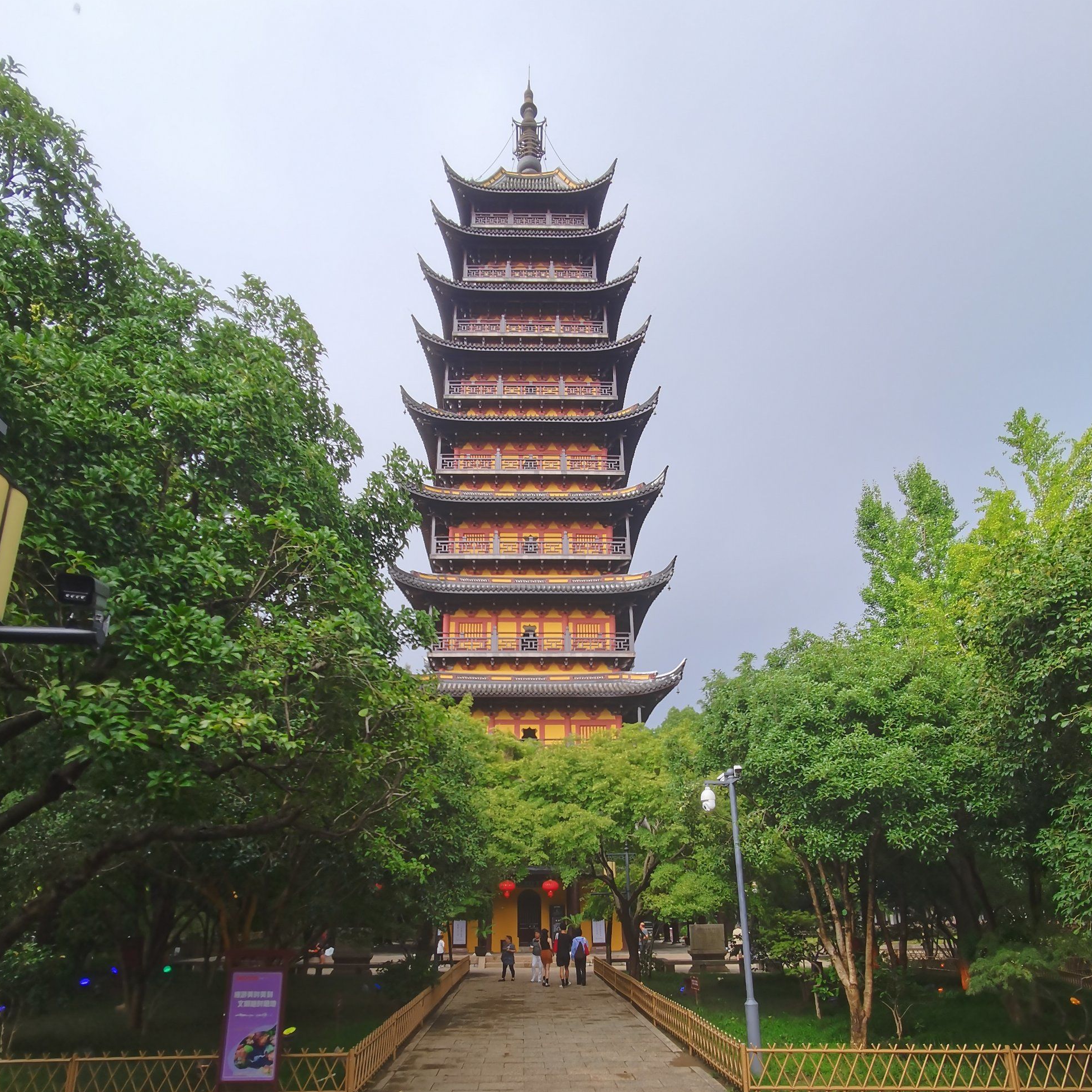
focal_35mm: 21
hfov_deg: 72.1
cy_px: 706
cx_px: 534
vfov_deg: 70.5
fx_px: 749
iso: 50
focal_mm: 2.2
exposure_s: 1/200
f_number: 2.2
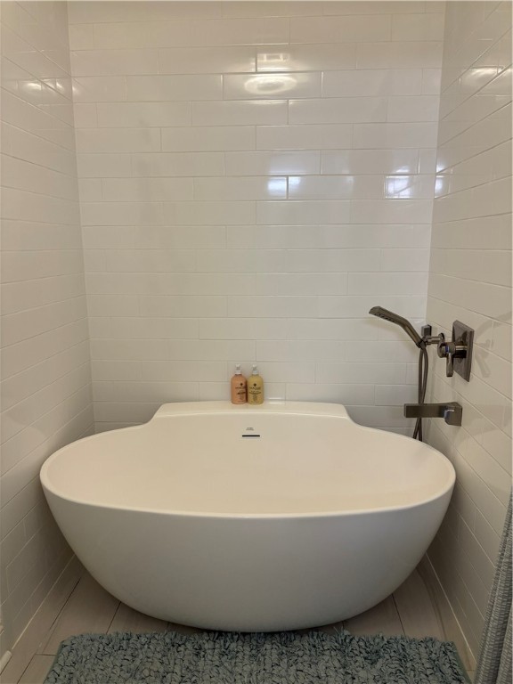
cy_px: 342
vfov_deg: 67.3
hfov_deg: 53.1
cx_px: 256
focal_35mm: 26
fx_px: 514
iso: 125
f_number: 1.6
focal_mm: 5.96
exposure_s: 1/120
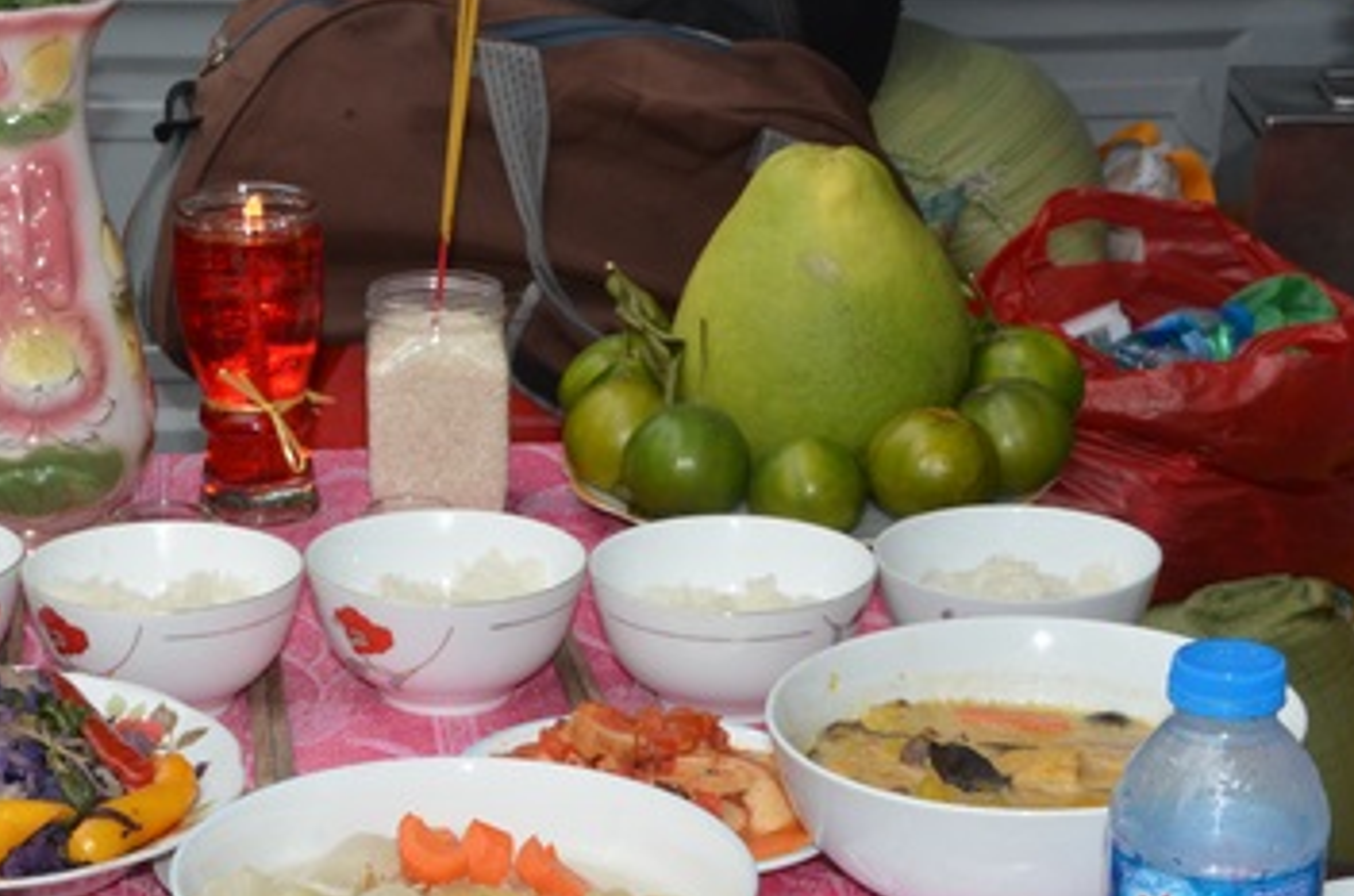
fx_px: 3637
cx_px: 319
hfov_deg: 20.9
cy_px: 783
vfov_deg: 13.9
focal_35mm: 97
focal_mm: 35
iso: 640
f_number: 18
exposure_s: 1/250
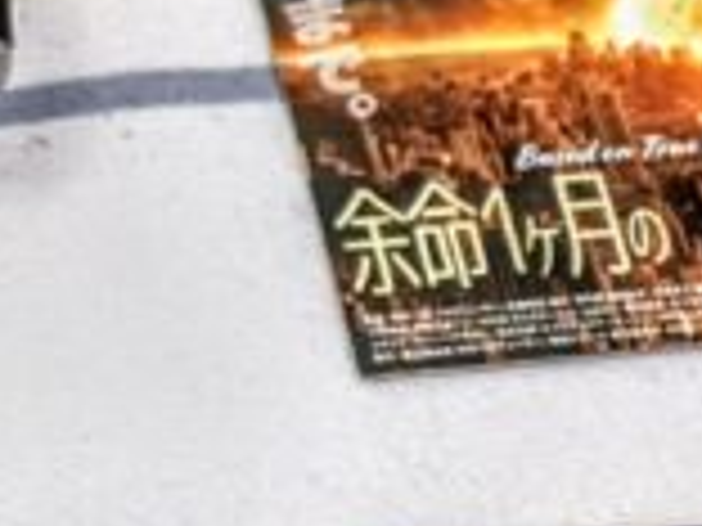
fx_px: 3326
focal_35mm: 164
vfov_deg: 9.0
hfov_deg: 11.8
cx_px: 846
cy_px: 501
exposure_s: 1/60
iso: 75
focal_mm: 5.43
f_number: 1.89
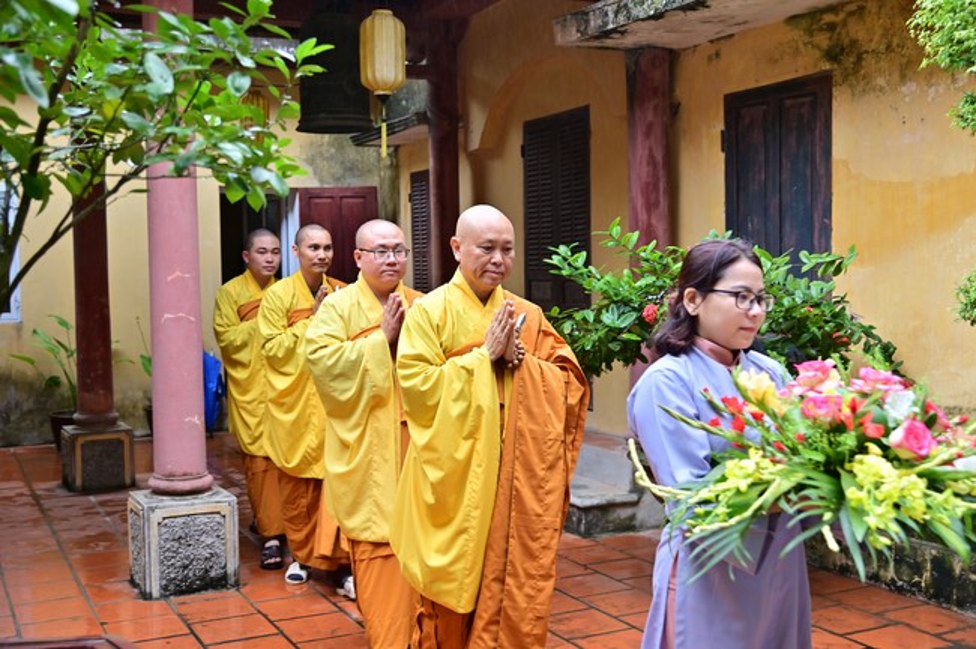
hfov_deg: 48.5
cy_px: 324
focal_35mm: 40
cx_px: 488
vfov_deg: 33.3
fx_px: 1083
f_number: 4.5
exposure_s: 1/80
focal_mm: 40
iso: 320
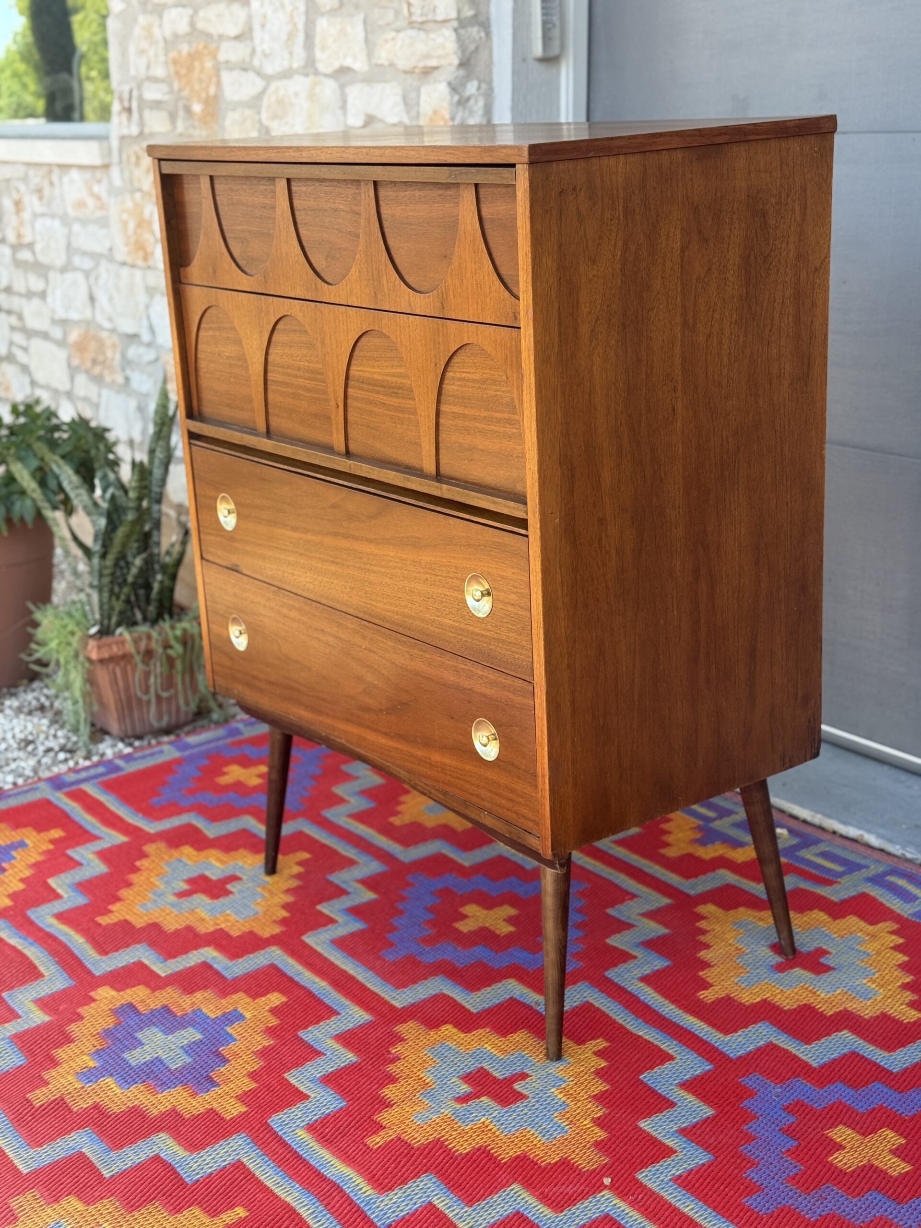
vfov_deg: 39.7
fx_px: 1703
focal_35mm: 48
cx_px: 460
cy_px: 614
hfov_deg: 30.3
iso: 64
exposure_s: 1/171
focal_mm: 6.76
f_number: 1.78
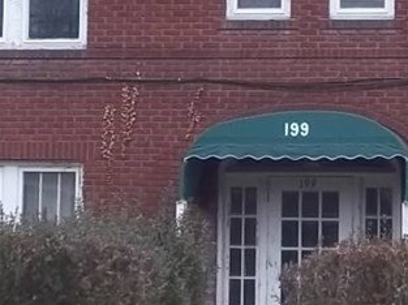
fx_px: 2237
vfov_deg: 7.7
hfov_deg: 10.4
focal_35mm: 190
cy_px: -65
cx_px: 304
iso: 160
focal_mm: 10.42
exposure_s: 1/50
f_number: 5.34
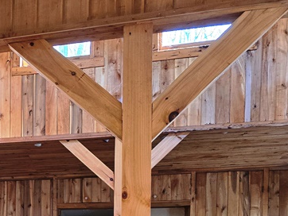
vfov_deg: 21.3
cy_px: 248
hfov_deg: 25.3
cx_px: -96
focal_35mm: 65
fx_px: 541
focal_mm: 6.3
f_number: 1.7
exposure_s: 1/120
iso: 250
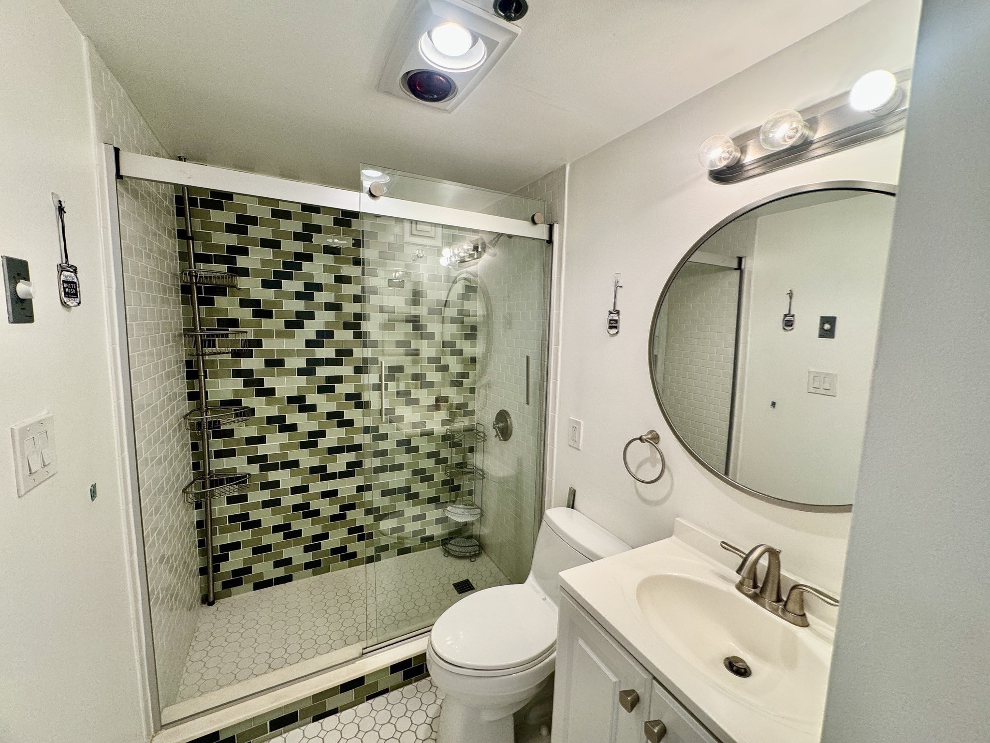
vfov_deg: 85.7
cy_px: 372
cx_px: 495
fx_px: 400
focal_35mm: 14
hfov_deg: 102.1
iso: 160
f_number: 2.2
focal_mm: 2.22
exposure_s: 1/120
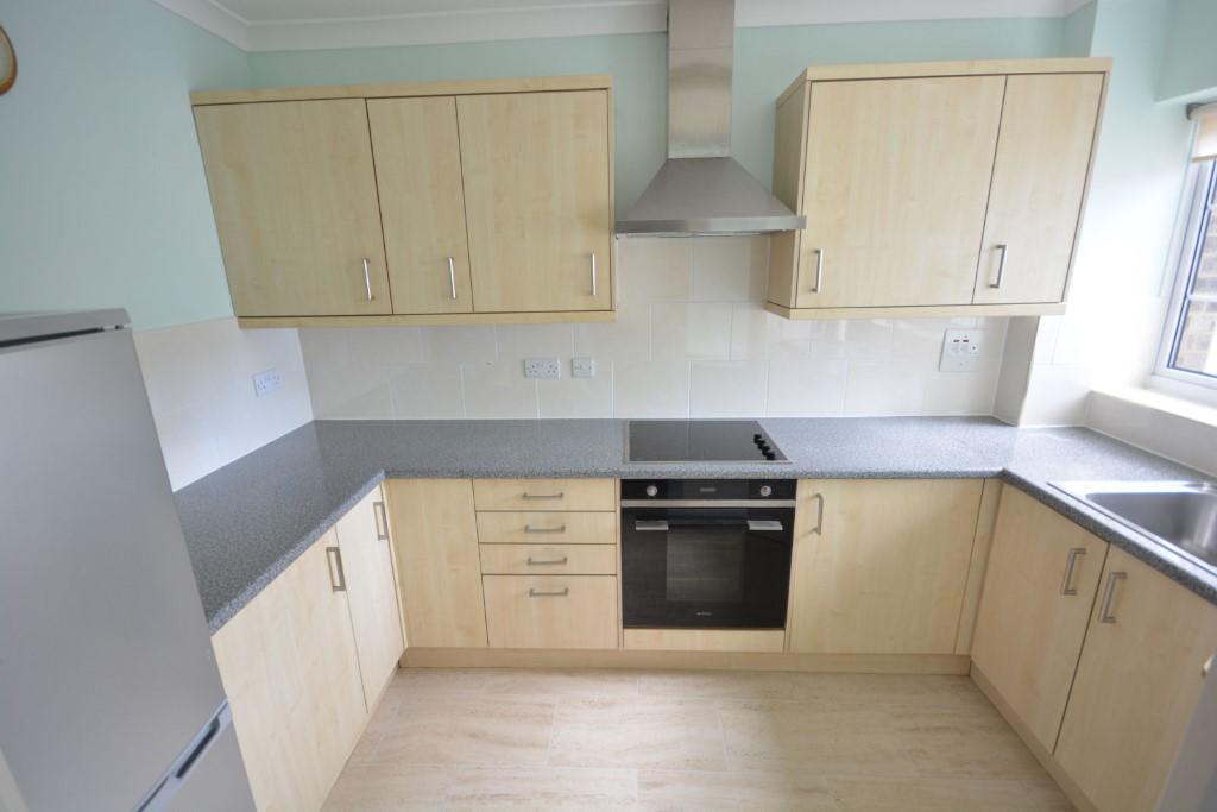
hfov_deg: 100.4
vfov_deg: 77.3
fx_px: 507
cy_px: 406
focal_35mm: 15
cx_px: 608
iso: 400
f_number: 4.5
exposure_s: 1/20
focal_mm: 10
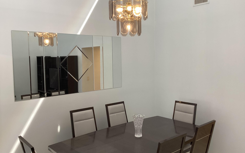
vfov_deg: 38.3
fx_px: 220
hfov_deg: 58.1
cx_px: 122
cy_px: 70
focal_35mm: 33
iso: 80
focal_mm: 3.3
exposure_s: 1/60
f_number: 2.4
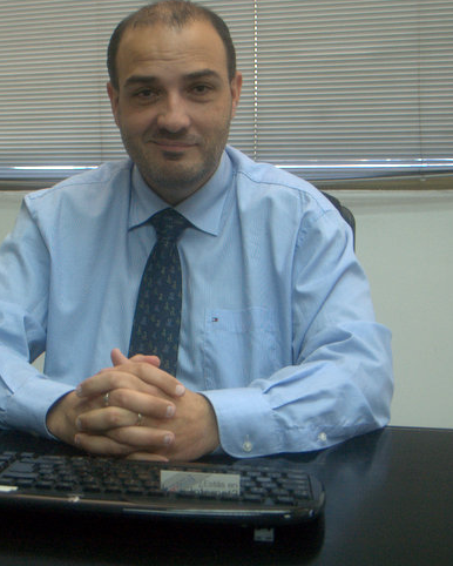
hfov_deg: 26.5
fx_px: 938
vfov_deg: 33.5
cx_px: 73
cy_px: 258
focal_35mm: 56
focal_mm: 24
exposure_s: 1/60
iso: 400
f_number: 4
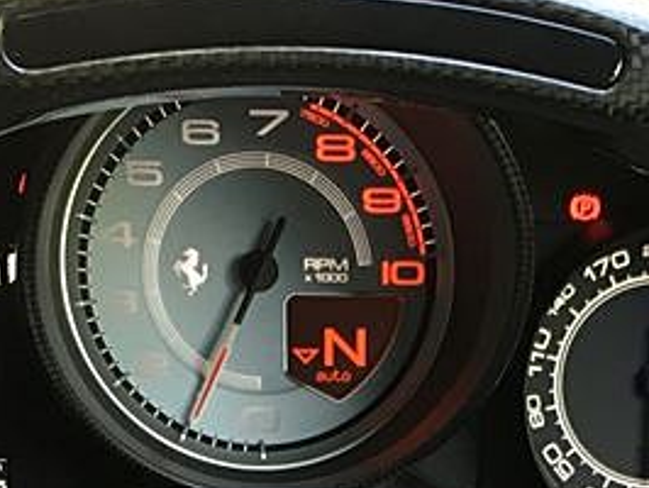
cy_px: 847
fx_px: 2045
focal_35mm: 109
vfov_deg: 12.5
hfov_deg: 18.0
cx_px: 427
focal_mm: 4.15
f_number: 2.2
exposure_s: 1/33
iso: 32
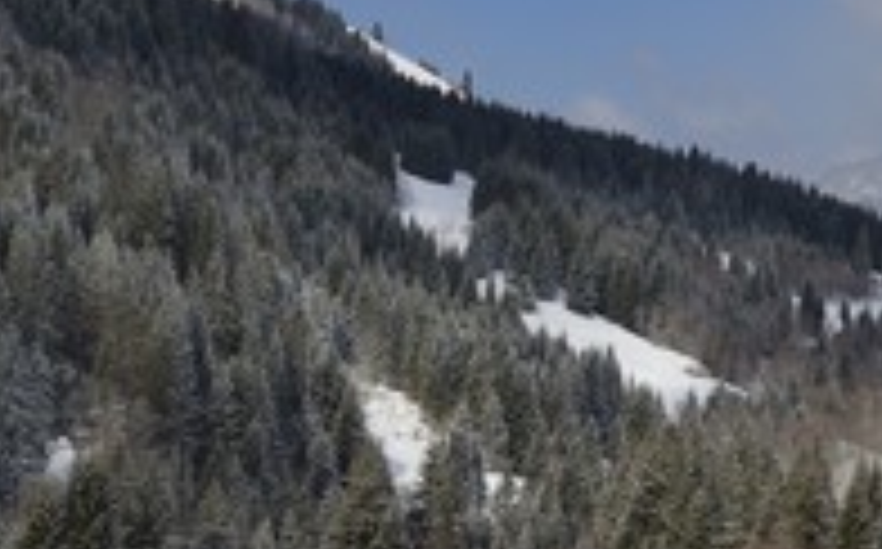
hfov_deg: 24.0
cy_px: 315
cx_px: 860
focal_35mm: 83
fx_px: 1993
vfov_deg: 15.7
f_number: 13
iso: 400
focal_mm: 38
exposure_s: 1/800
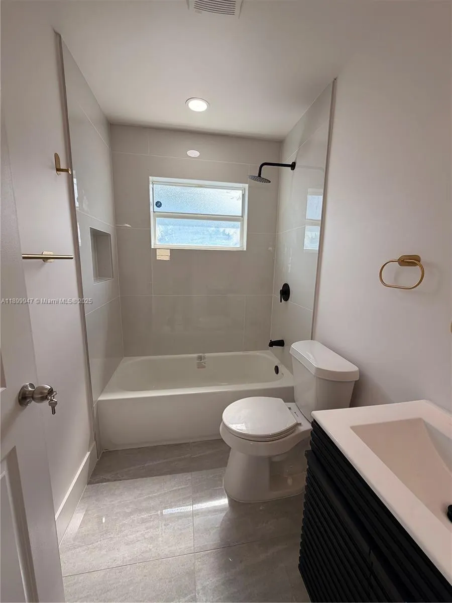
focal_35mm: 14
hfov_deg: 85.7
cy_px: 302
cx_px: 226
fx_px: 244
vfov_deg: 102.1
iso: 50
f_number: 2.2
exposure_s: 1/175
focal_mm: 2.22
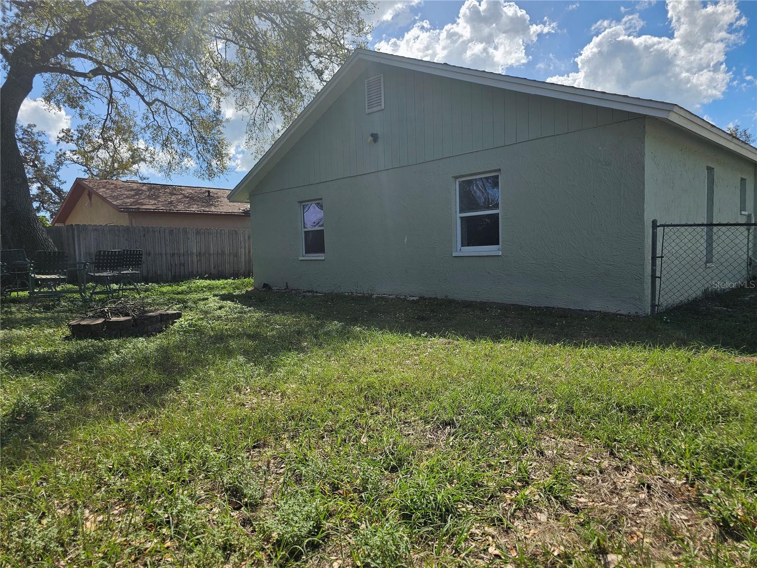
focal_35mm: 23
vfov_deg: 58.9
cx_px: 378
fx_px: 503
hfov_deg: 73.9
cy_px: 284
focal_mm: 6.3
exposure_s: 1/960
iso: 10
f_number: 1.7
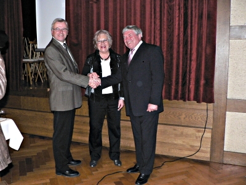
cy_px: 92
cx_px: 123
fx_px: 256
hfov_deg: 51.4
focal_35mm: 36
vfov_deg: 39.7
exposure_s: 1/60
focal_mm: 6
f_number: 2.8
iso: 400
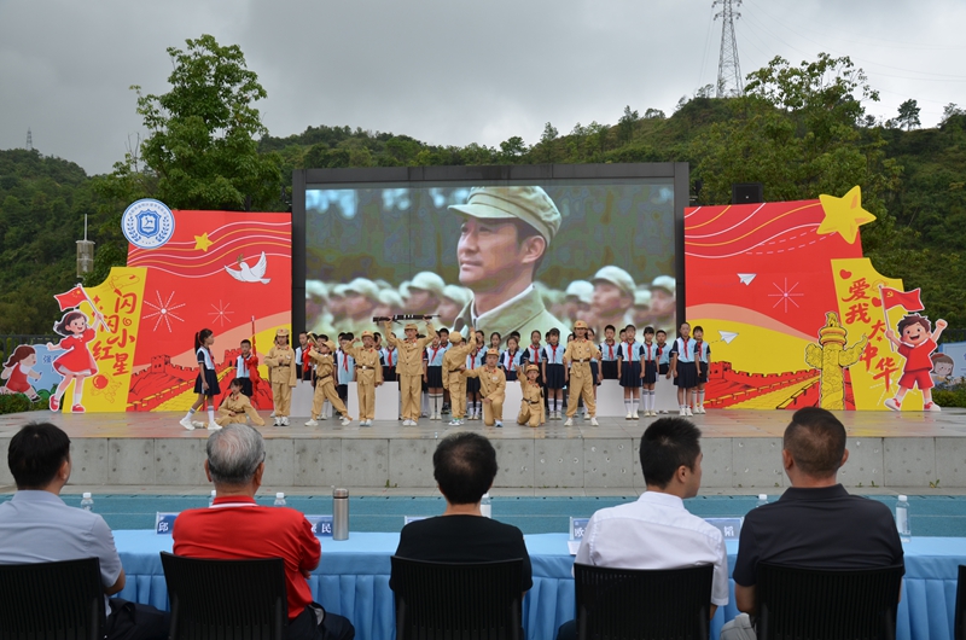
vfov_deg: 39.8
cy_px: 320
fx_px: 884
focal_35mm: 33
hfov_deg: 57.3
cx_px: 483
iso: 200
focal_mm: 22
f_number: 5.6
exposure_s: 1/125
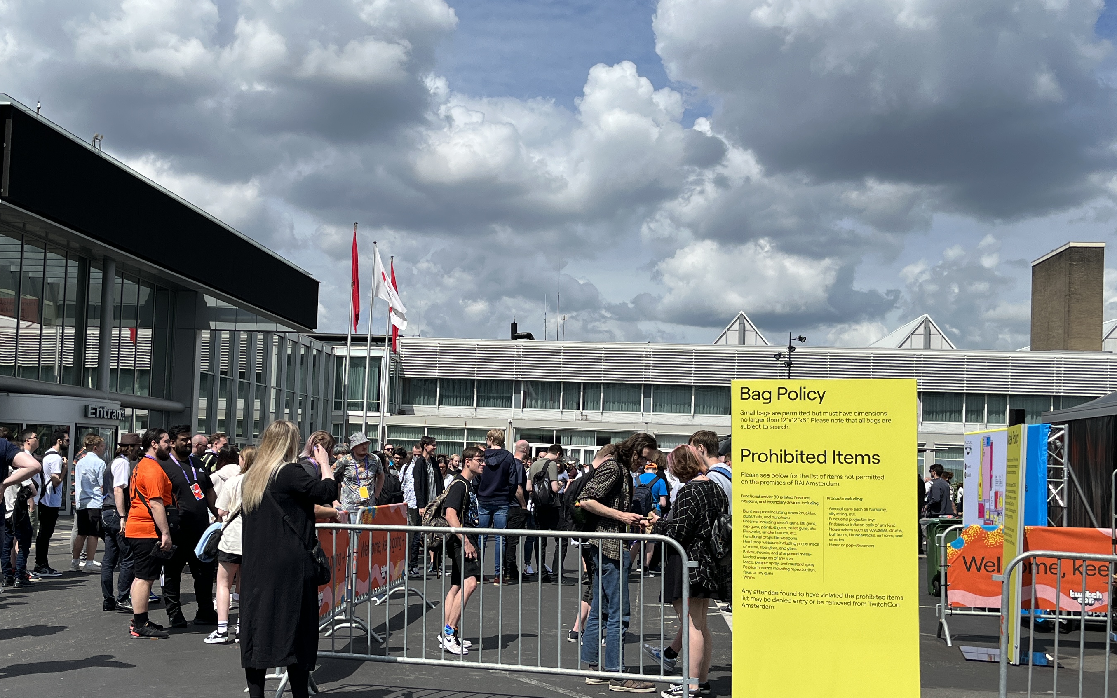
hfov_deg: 48.0
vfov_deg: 31.2
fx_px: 1248
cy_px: 397
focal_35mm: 41
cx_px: 469
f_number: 1.6
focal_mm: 5.1
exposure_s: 1/6897
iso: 50
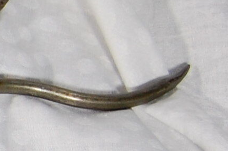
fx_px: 1715
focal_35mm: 271
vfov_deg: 5.0
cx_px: -546
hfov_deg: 6.6
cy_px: 172
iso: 400
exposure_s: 1/80
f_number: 4.5
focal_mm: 26
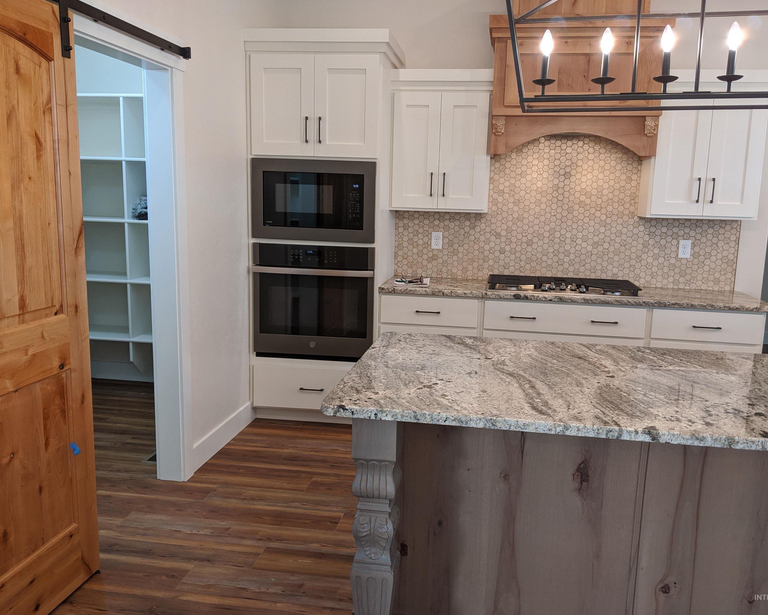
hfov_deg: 60.4
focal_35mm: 29
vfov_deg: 50.0
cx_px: 396
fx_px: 659
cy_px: 309
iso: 153
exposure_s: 1/120
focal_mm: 4.44
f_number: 1.8
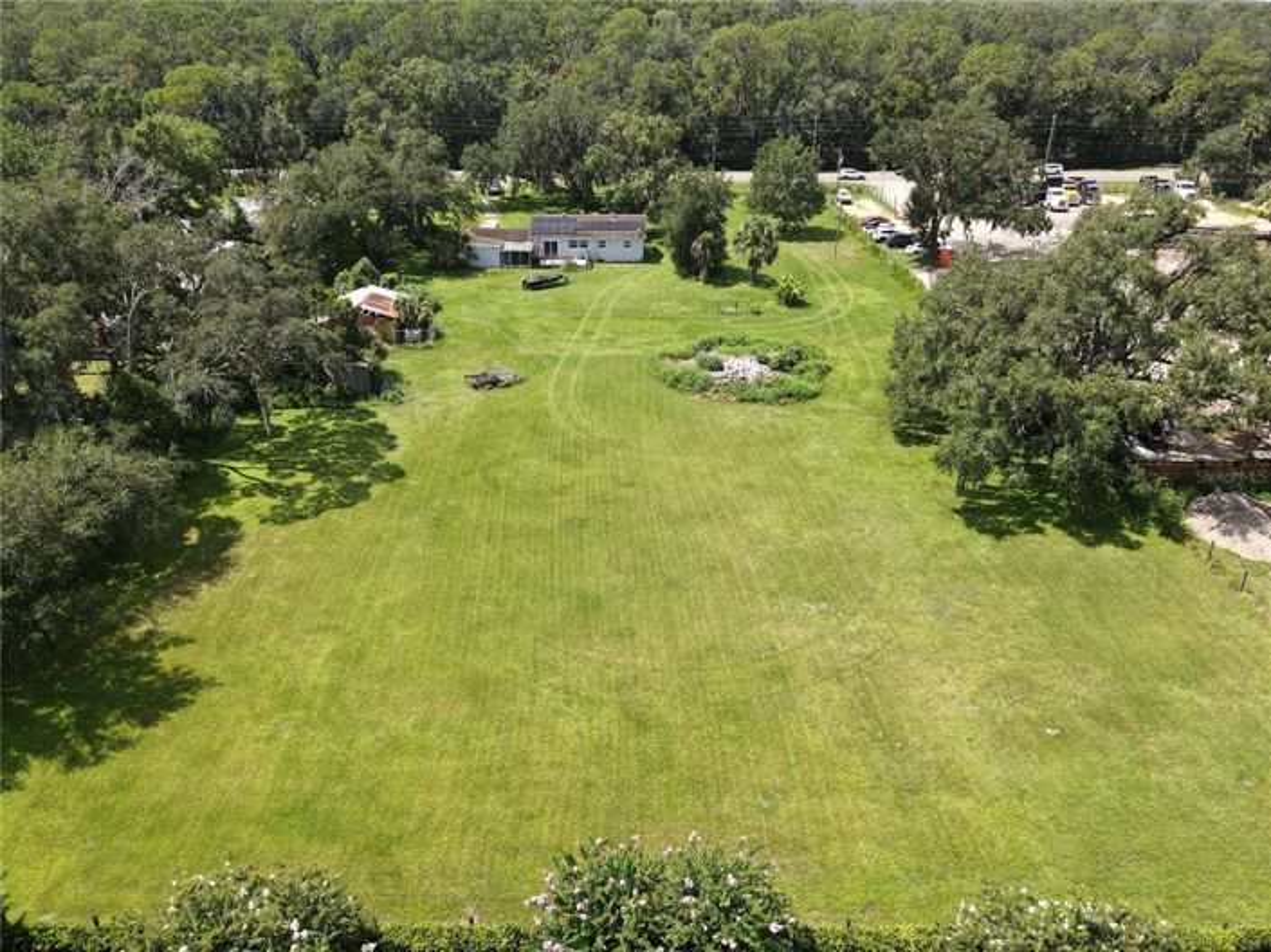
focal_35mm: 24
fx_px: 881
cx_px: 636
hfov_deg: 71.6
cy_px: 476
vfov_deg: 56.8
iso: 100
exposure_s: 1/400
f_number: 2.8
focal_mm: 4.5
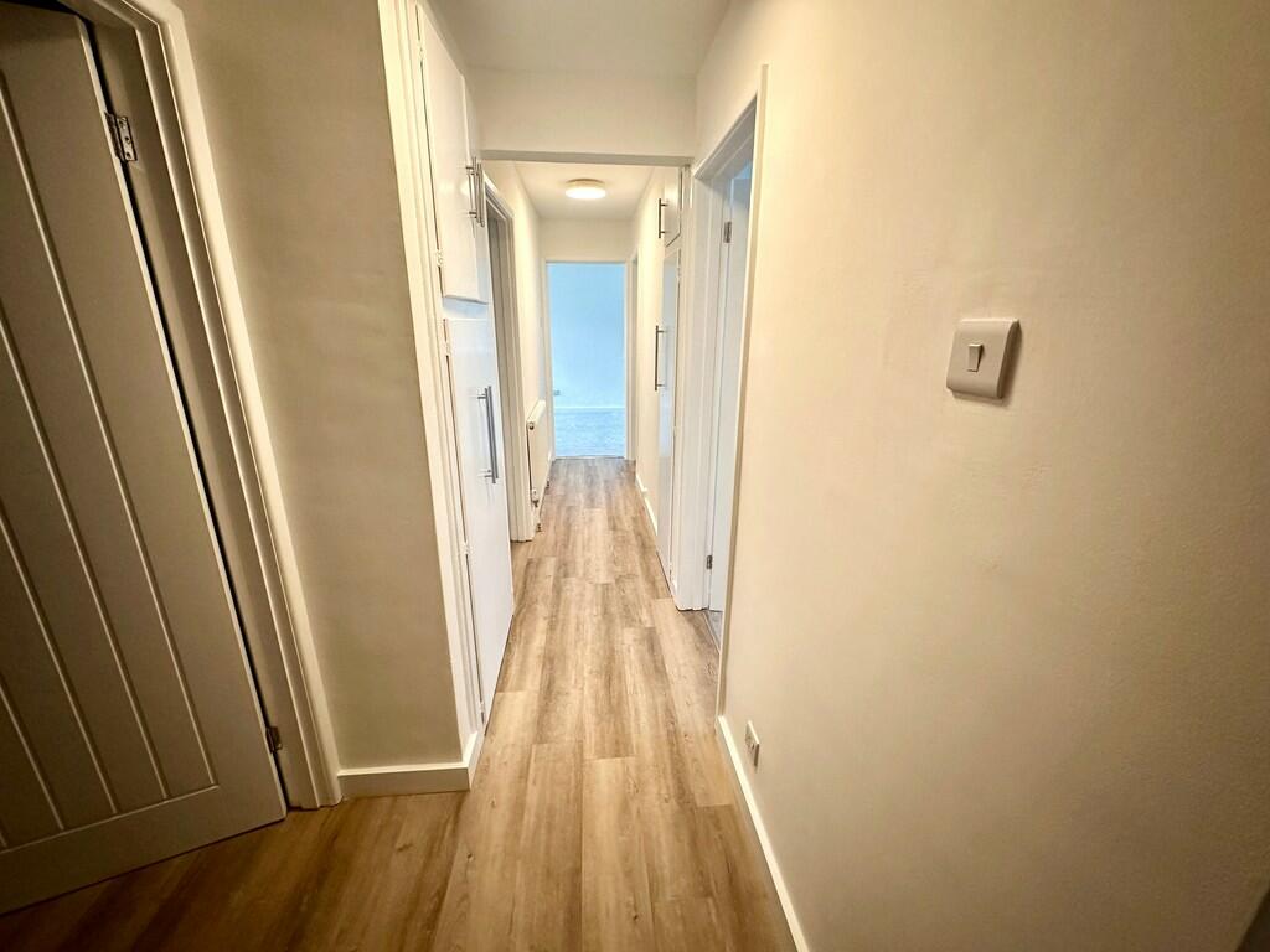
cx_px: 635
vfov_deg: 85.7
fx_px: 514
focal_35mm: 14
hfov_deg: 102.1
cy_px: 476
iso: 250
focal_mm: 2.22
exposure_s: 1/100
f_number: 2.2
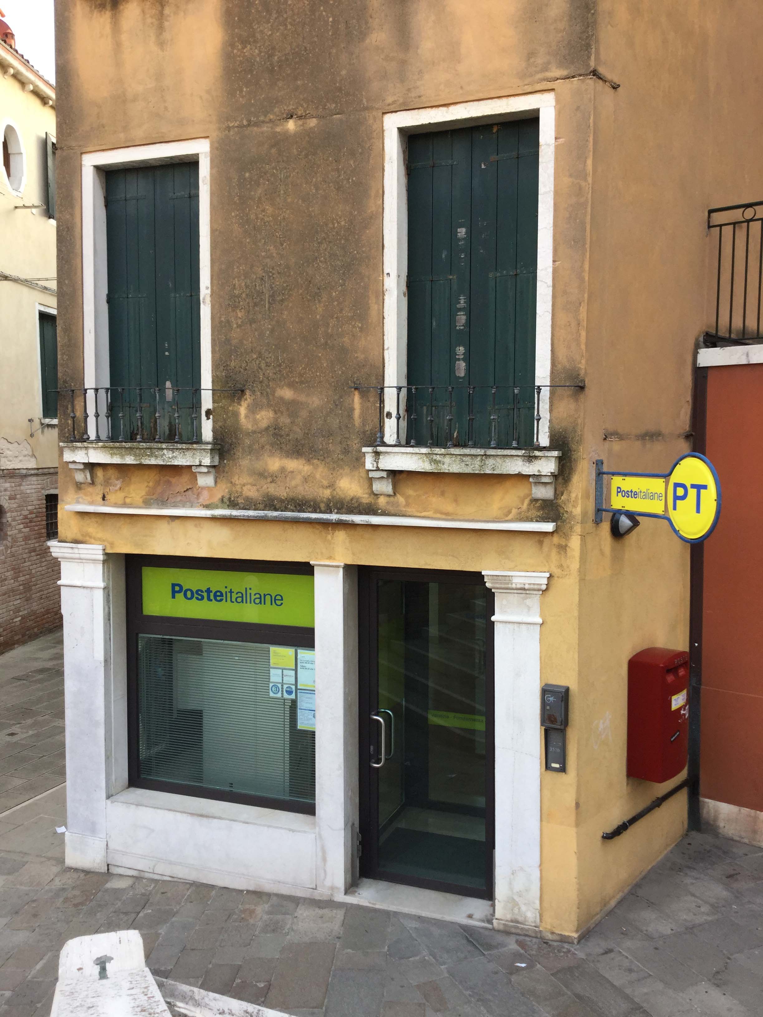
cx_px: 382
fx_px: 911
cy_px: 508
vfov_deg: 58.4
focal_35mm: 31
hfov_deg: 45.4
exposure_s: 1/100
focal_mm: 3.3
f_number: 2.4
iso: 25
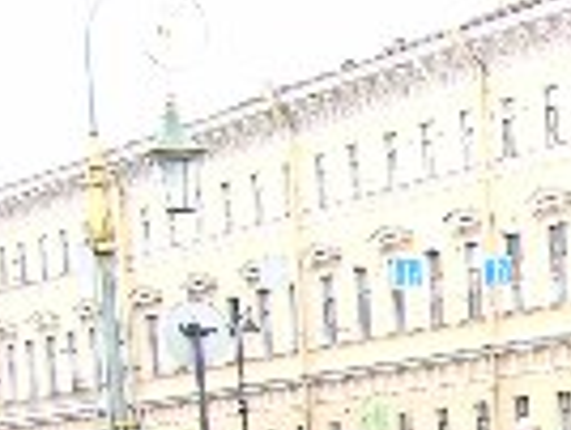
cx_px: 1182
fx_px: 2528
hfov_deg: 11.5
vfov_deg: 9.1
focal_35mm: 153
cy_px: 890
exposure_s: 1/43.4
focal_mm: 8.9
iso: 50
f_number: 5
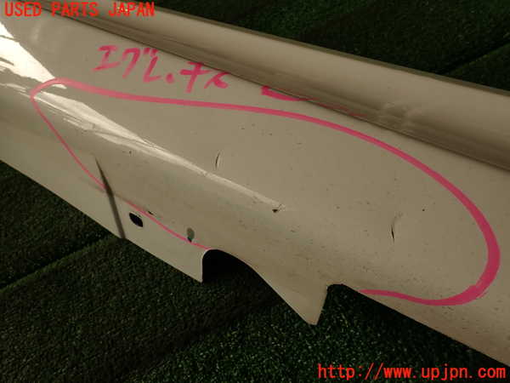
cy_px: 192
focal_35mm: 25
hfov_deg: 69.4
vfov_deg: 54.9
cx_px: 255
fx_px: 368
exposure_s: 1/400
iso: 100
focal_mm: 4.5
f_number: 2.8
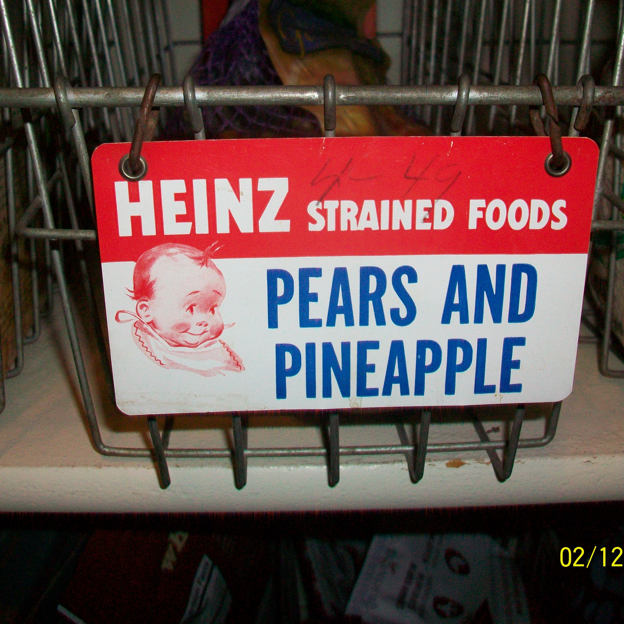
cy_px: 313
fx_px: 775
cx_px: 311
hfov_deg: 43.9
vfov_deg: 43.9
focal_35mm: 38
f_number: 2.8
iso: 120
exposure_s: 1/60
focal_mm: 5.7
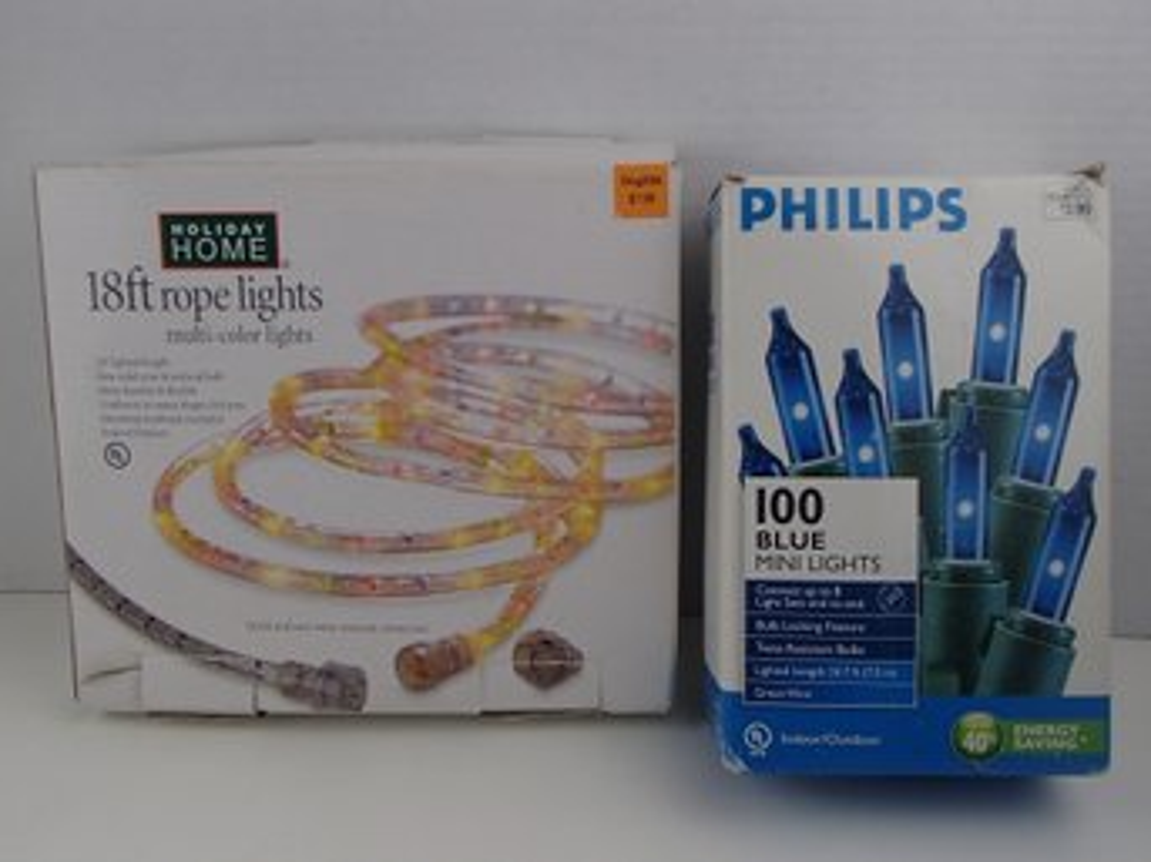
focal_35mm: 37
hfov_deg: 50.2
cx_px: 576
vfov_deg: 38.6
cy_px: 431
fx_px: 1230
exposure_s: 1/160
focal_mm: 6.64
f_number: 4.7
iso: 160
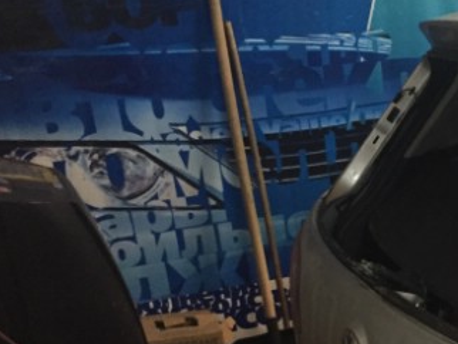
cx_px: 518
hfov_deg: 24.9
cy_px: 421
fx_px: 953
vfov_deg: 19.2
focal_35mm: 72
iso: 250
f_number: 2.2
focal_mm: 4.15
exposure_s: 1/33
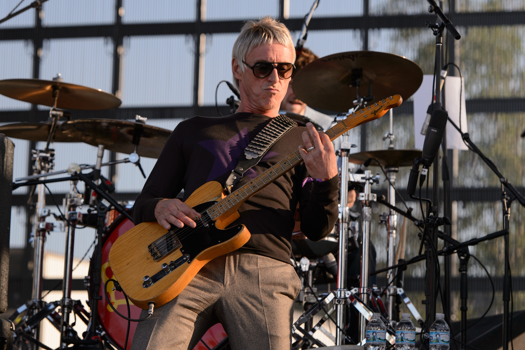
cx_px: 262
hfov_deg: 15.2
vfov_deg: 10.2
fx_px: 1969
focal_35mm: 135
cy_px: 175
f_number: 4
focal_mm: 135
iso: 100
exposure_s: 1/400
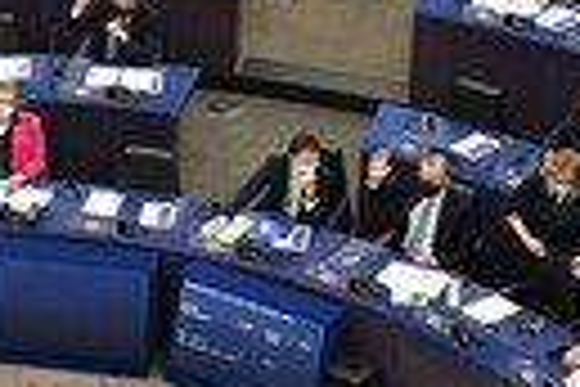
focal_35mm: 206
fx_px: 3319
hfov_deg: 9.9
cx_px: -43
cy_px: 148
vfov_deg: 6.7
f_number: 4
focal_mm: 59
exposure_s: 1/320
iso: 1250
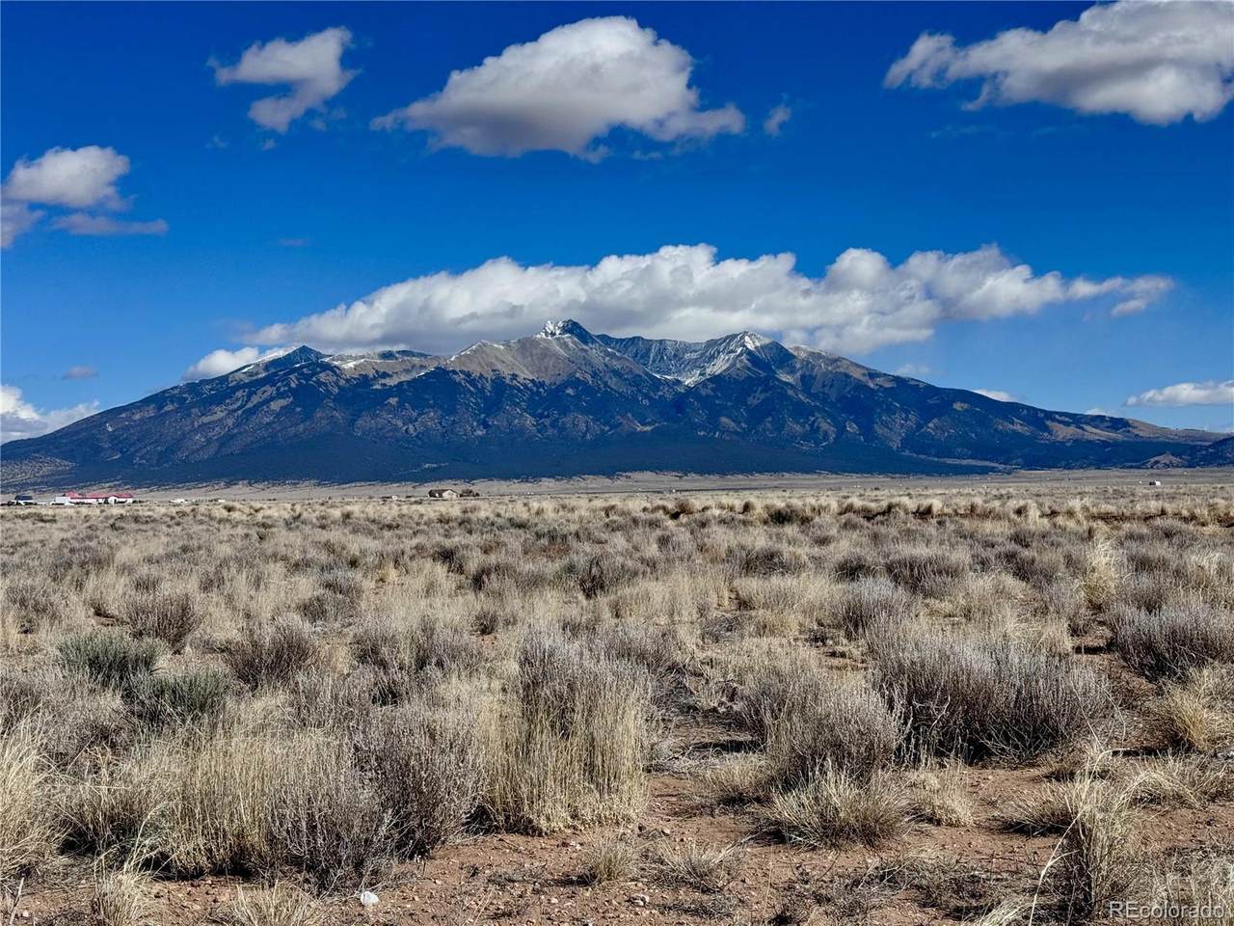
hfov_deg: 39.7
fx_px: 1711
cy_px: 463
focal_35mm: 48
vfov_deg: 30.3
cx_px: 617
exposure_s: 1/9009
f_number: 1.78
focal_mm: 6.76
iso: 64
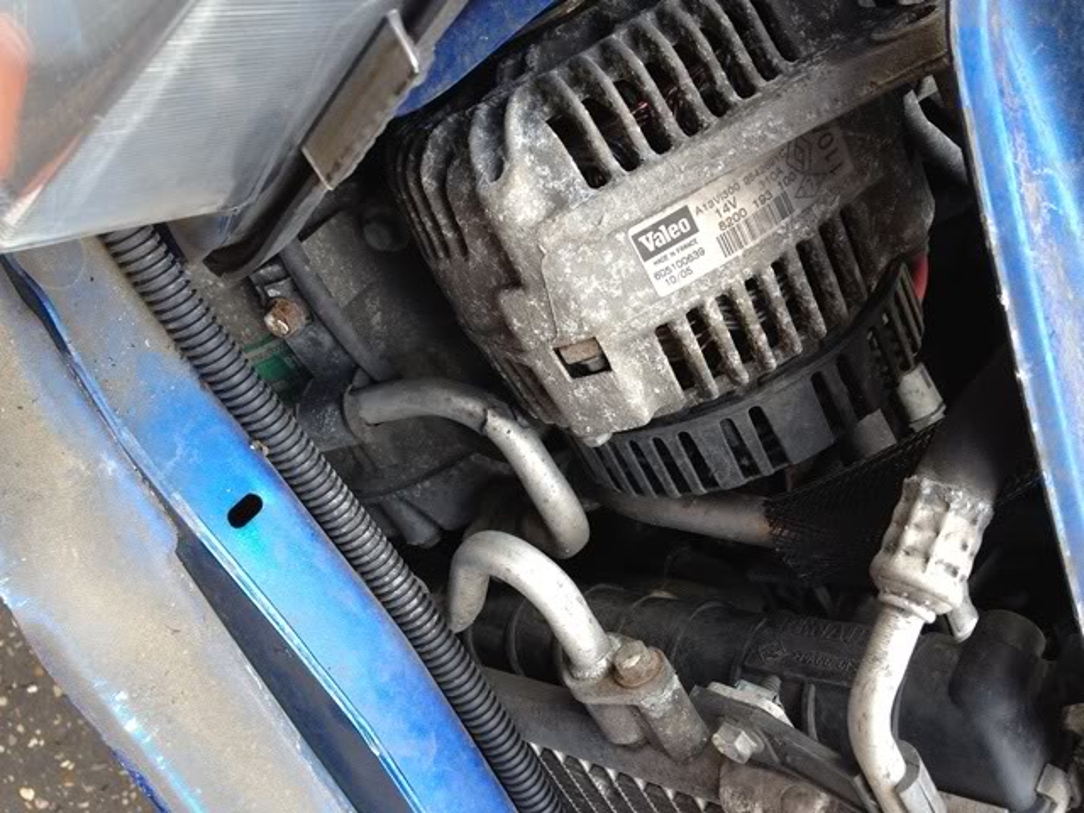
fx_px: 1096
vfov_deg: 40.7
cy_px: 406
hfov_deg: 52.6
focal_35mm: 35
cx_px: 542
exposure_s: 1/120
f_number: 2.4
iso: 100
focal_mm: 4.3
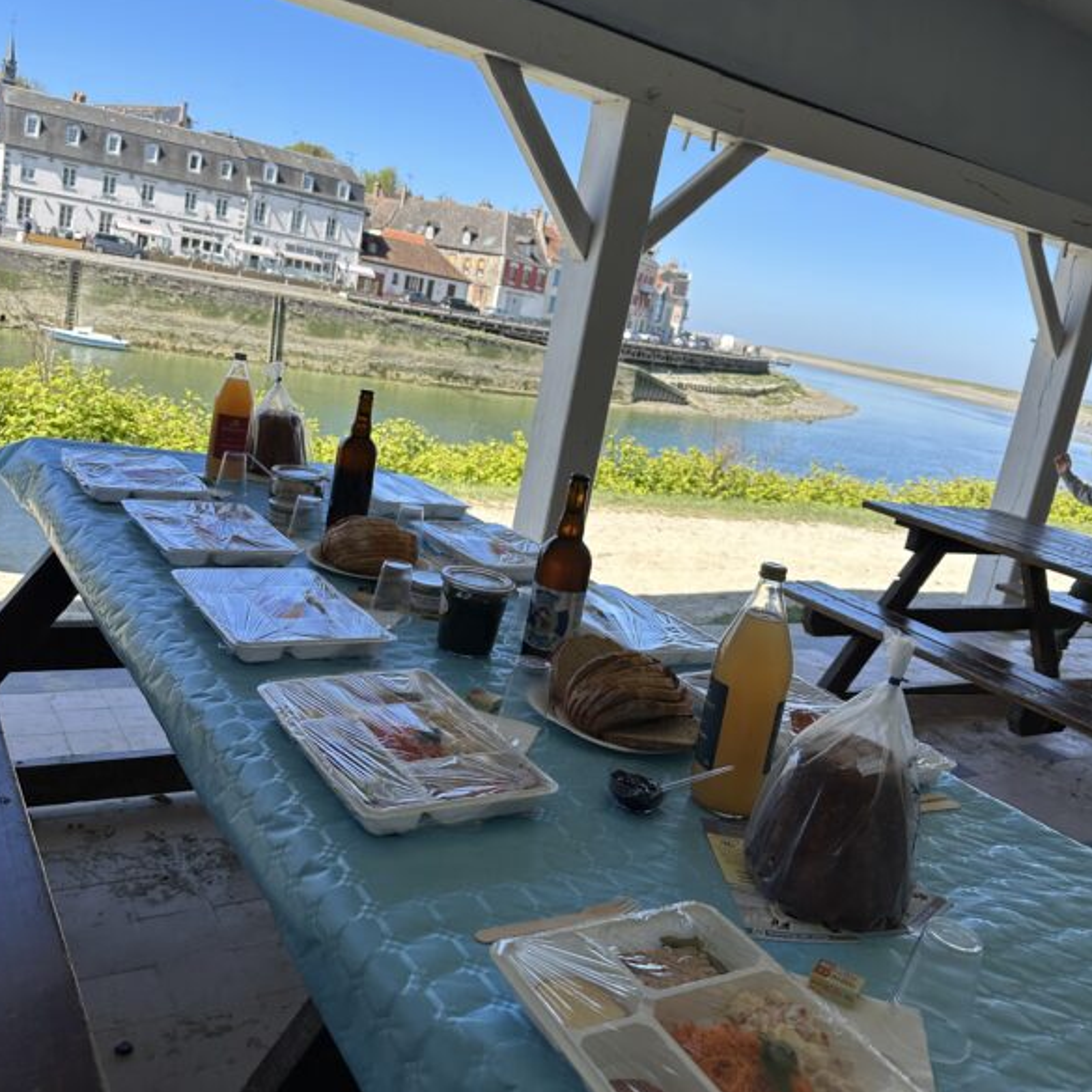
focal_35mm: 29
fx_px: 1035
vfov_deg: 55.5
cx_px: 536
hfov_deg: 55.6
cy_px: 495
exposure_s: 1/2353
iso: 80
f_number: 1.78
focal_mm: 6.86
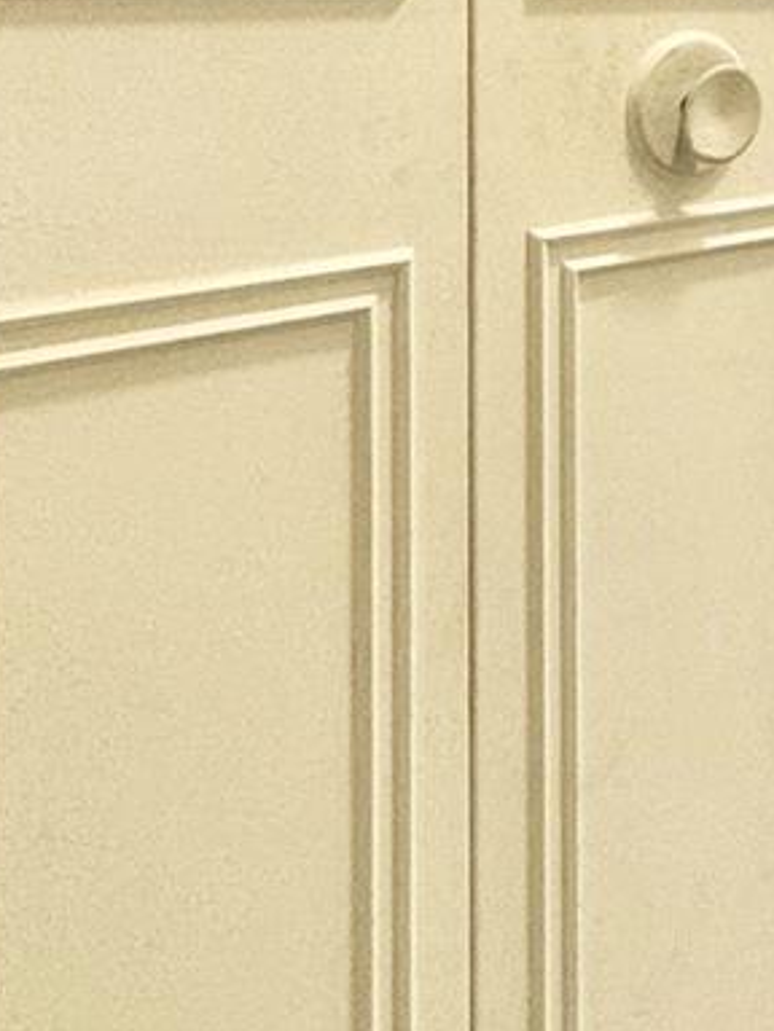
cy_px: -38
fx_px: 1670
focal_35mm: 56
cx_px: 1252
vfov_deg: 31.4
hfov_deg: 20.9
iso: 125
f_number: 2.2
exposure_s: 1/120
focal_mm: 2.22
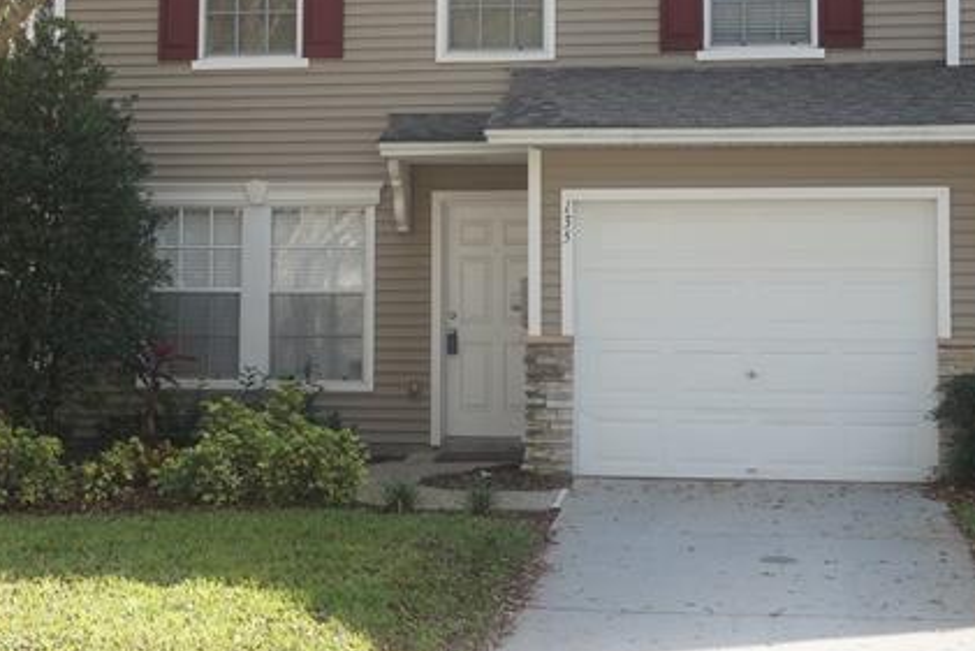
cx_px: 343
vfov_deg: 17.7
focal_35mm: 77
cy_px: 193
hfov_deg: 26.2
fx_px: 2085
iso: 100
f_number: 7.1
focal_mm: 27
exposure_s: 1/80
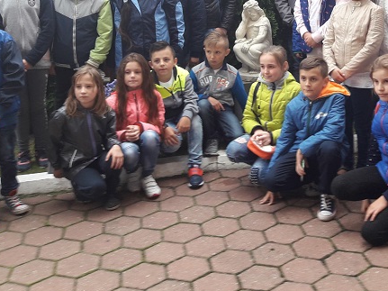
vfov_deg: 27.4
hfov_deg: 36.4
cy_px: 53
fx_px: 583
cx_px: 266
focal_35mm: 52
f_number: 1.9
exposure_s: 1/100
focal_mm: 3.7
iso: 64
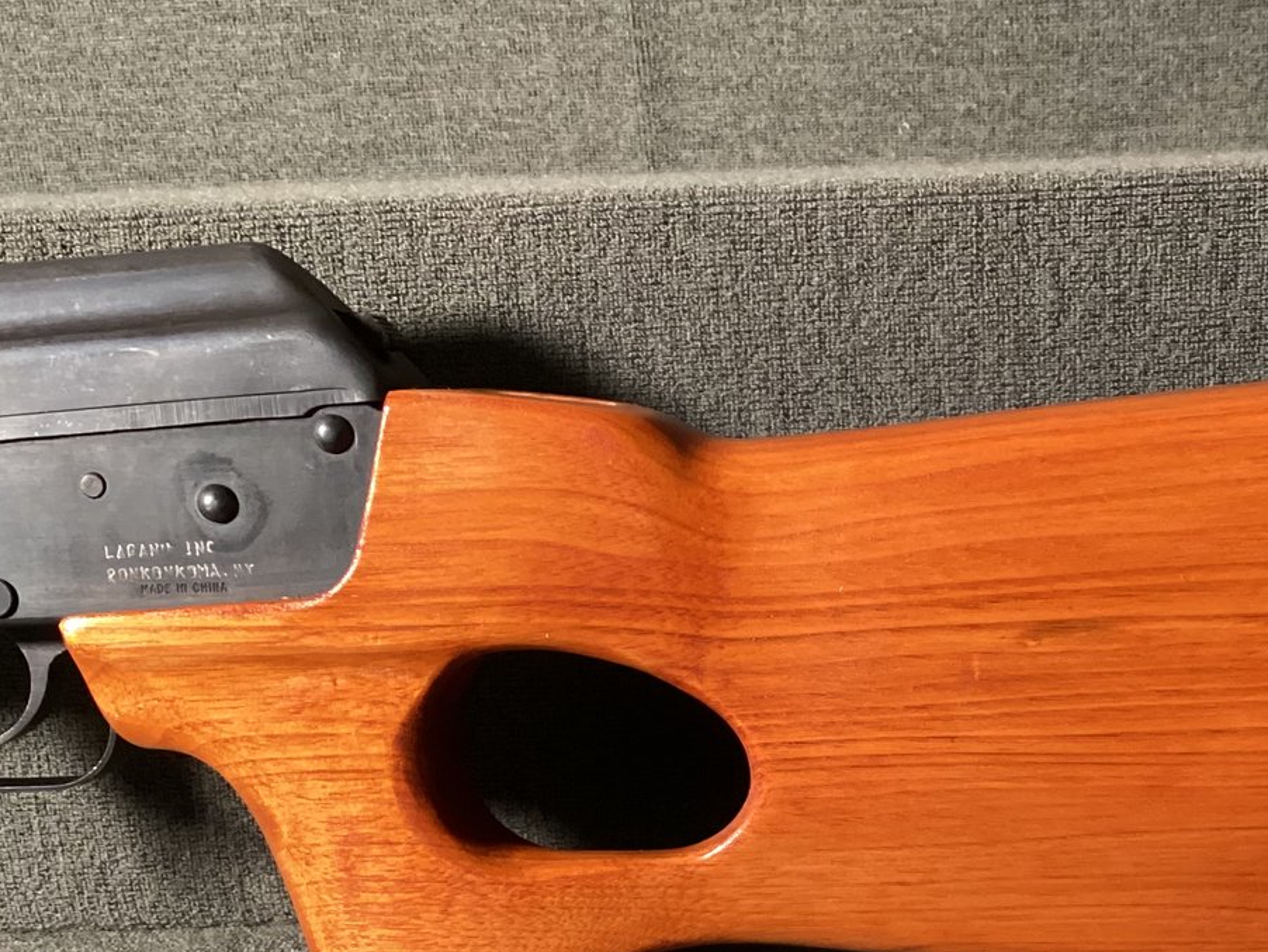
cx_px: 895
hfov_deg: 36.2
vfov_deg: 27.5
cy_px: 754
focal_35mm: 52
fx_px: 1905
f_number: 2.4
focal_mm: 3.3
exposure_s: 1/25
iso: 320
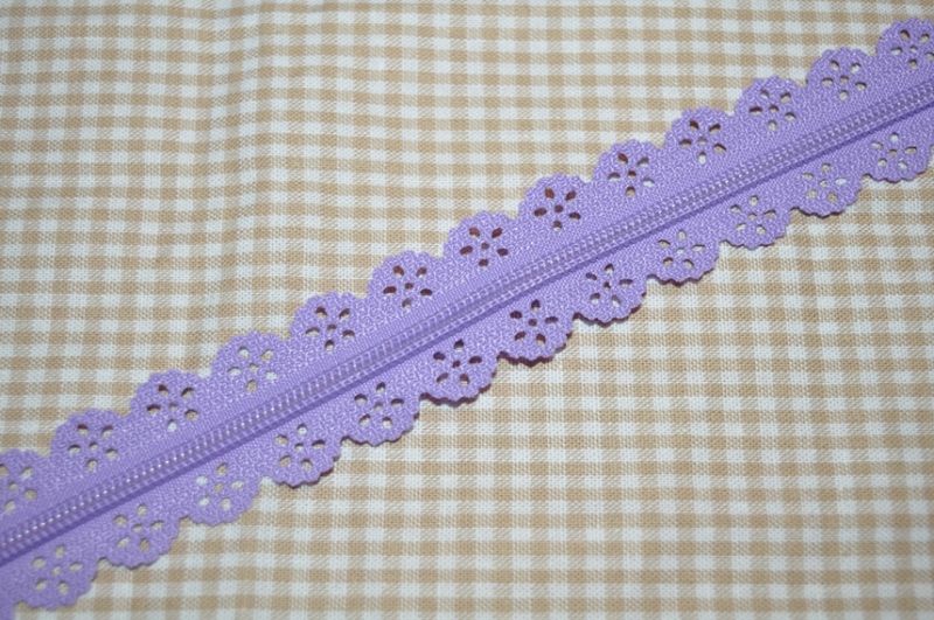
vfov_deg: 25.7
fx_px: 1360
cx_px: 467
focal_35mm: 52
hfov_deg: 37.9
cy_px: 310
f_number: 4.5
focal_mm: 35
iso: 200
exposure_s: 1/60
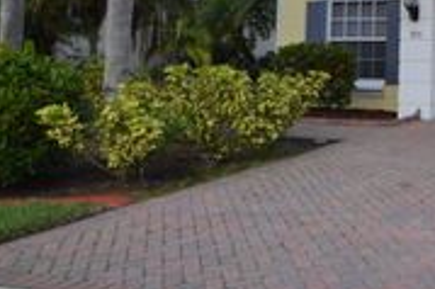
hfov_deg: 30.9
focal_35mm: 54
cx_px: 522
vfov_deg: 23.6
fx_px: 657
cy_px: -11
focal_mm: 13
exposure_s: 1/3200
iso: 800
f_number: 2.8
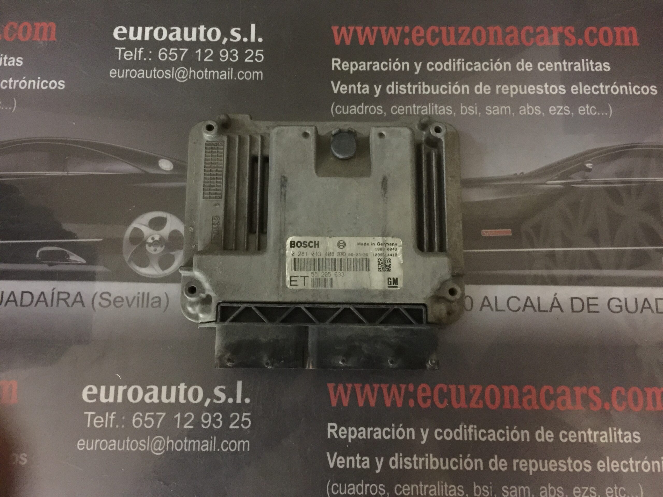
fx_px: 555
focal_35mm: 29
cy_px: 248
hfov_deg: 61.7
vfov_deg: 48.2
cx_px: 332
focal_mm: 4.15
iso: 200
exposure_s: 1/4
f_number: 2.2
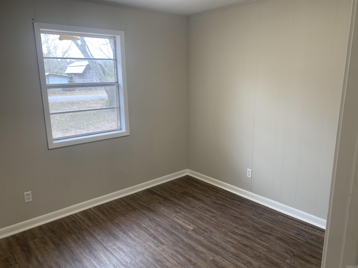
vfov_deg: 53.1
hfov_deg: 67.3
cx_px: 179
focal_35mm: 26
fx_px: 269
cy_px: 134
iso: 64
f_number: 1.8
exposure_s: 1/60
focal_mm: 4.25
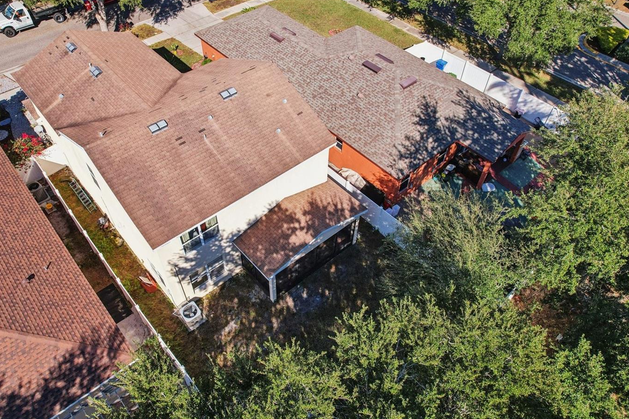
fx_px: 454
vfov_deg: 49.5
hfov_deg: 69.3
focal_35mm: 26
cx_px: 295
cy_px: 211
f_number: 2.8
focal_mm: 8.4
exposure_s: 1/2000
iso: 100
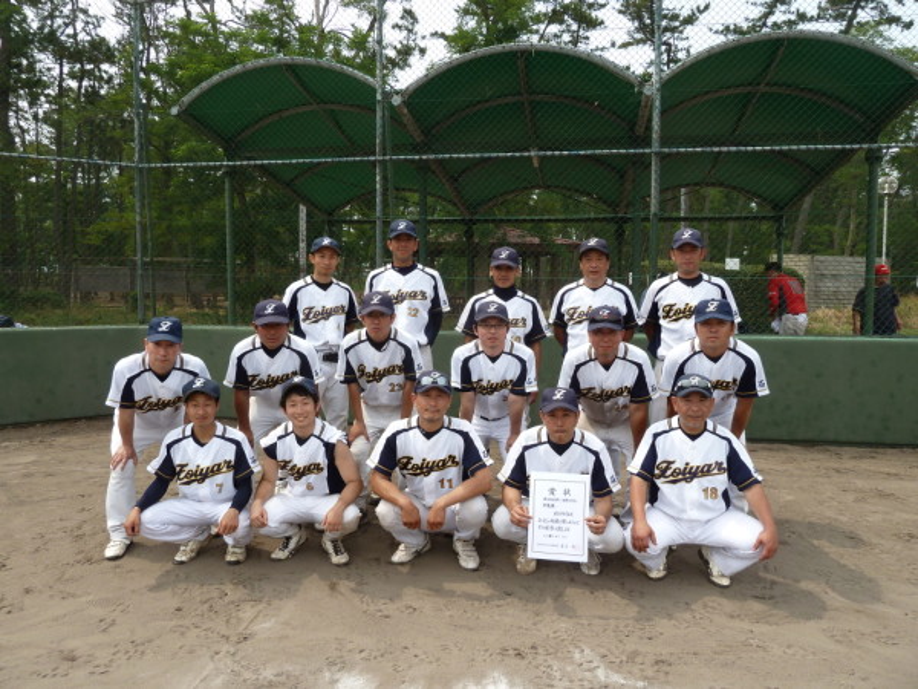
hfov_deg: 69.4
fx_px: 663
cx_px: 459
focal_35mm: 25
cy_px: 344
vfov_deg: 54.9
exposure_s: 1/320
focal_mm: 4.1
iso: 80
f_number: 4
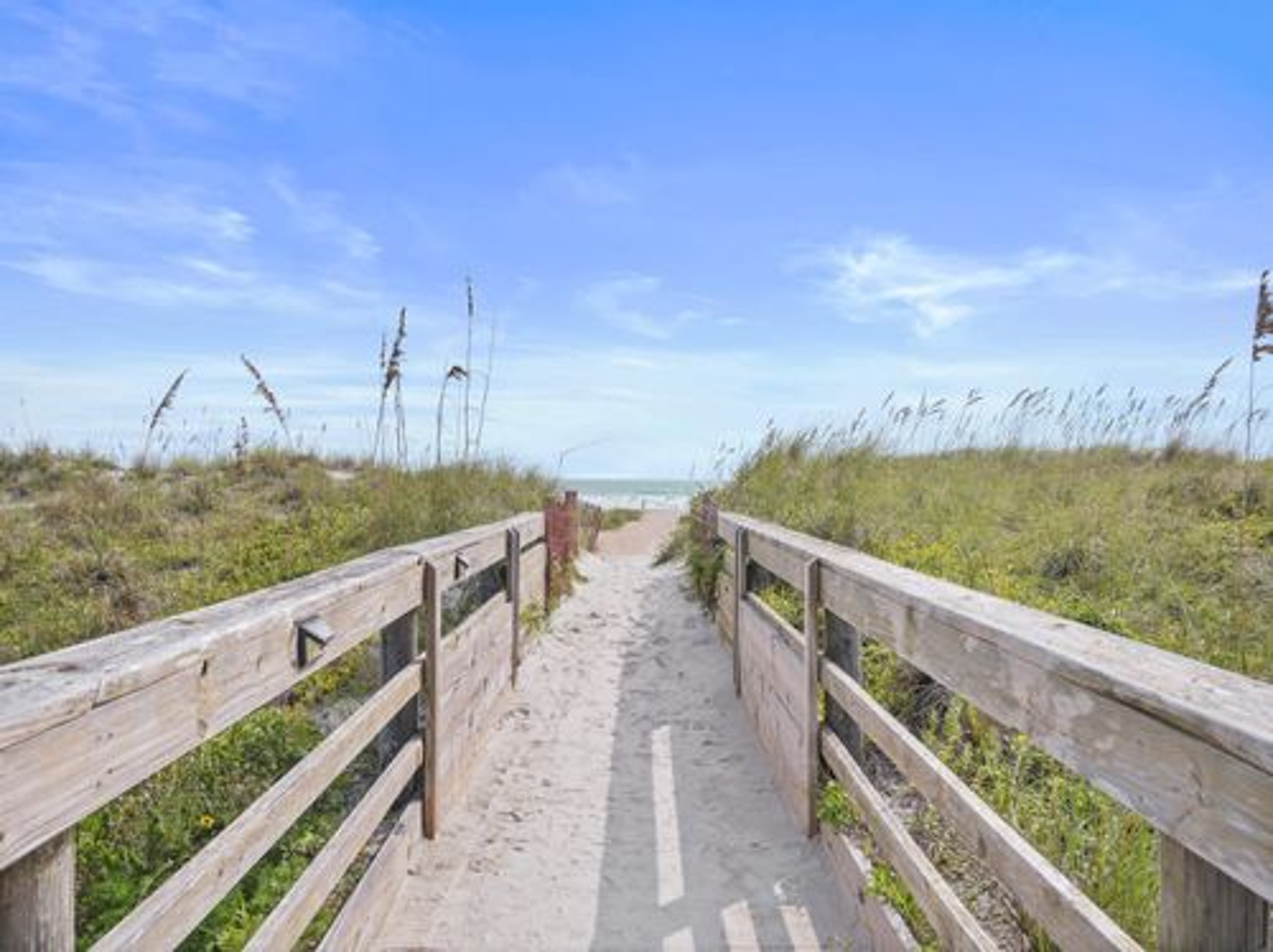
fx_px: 1029
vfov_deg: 49.7
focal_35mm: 28
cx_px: 636
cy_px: 476
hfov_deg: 63.5
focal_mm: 14
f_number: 8
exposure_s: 1/400
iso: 400
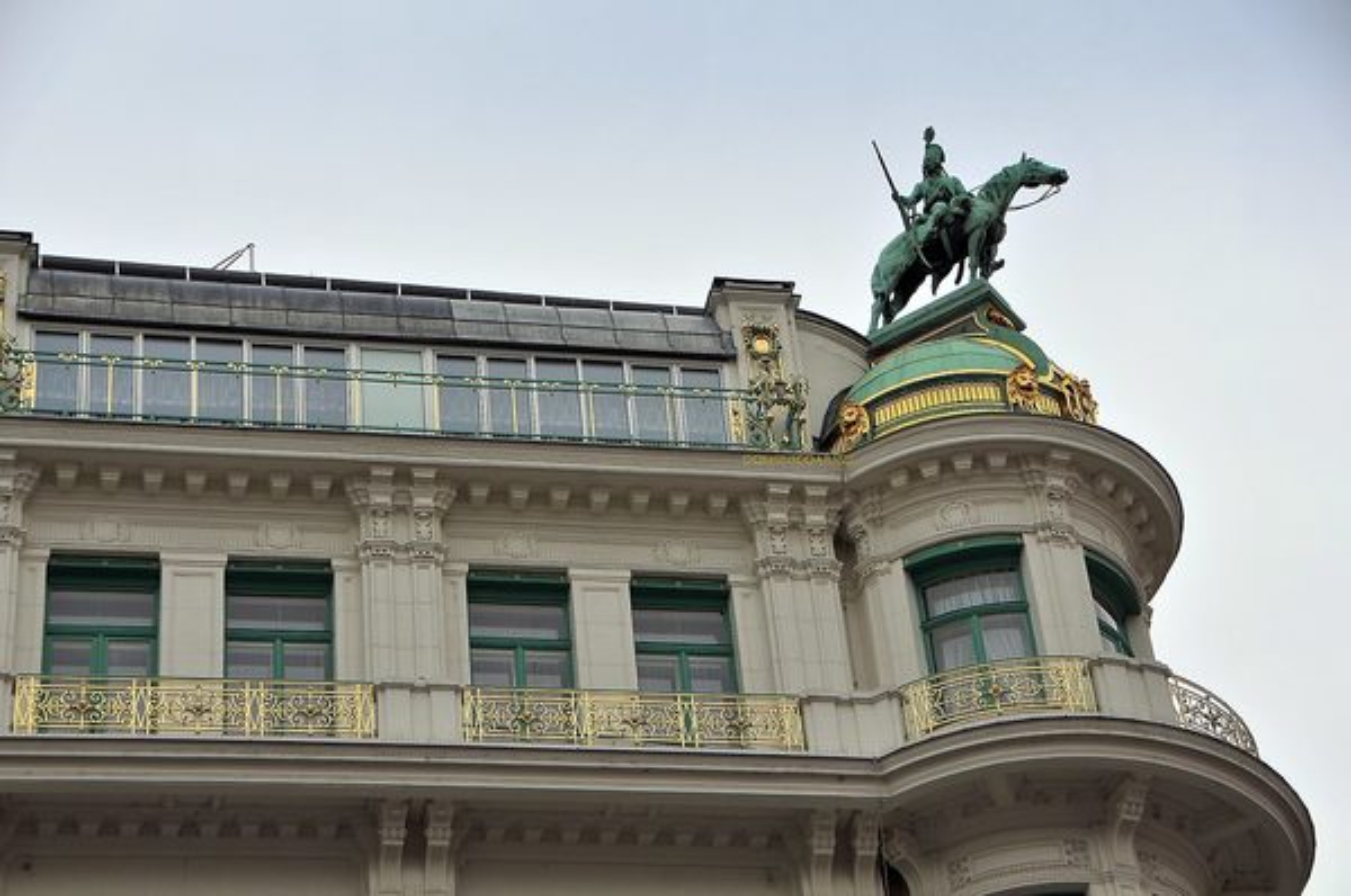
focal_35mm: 84
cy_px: 448
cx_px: 676
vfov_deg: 16.2
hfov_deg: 24.2
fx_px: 3147
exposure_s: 1/250
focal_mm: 56
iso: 200
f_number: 8
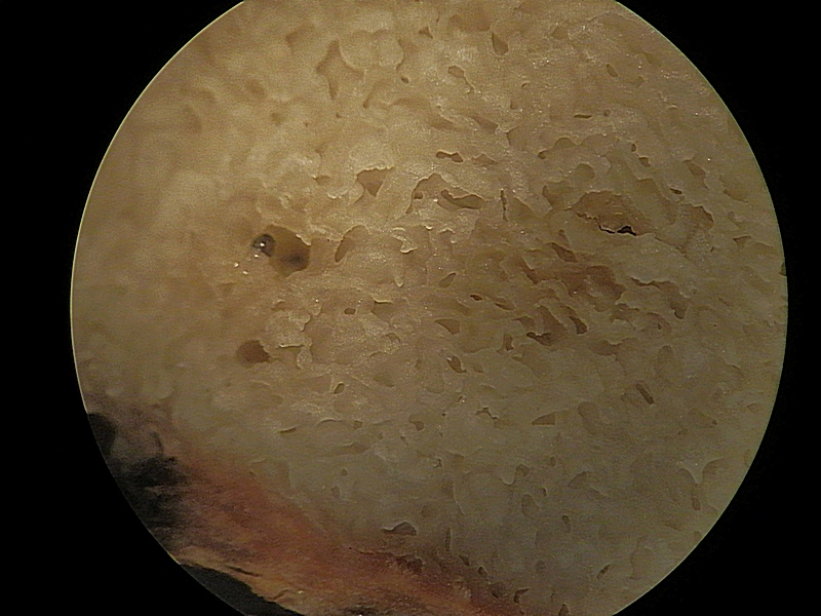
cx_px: 410
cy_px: 308
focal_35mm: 37
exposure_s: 1/250
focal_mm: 6.7
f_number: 3.9
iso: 800
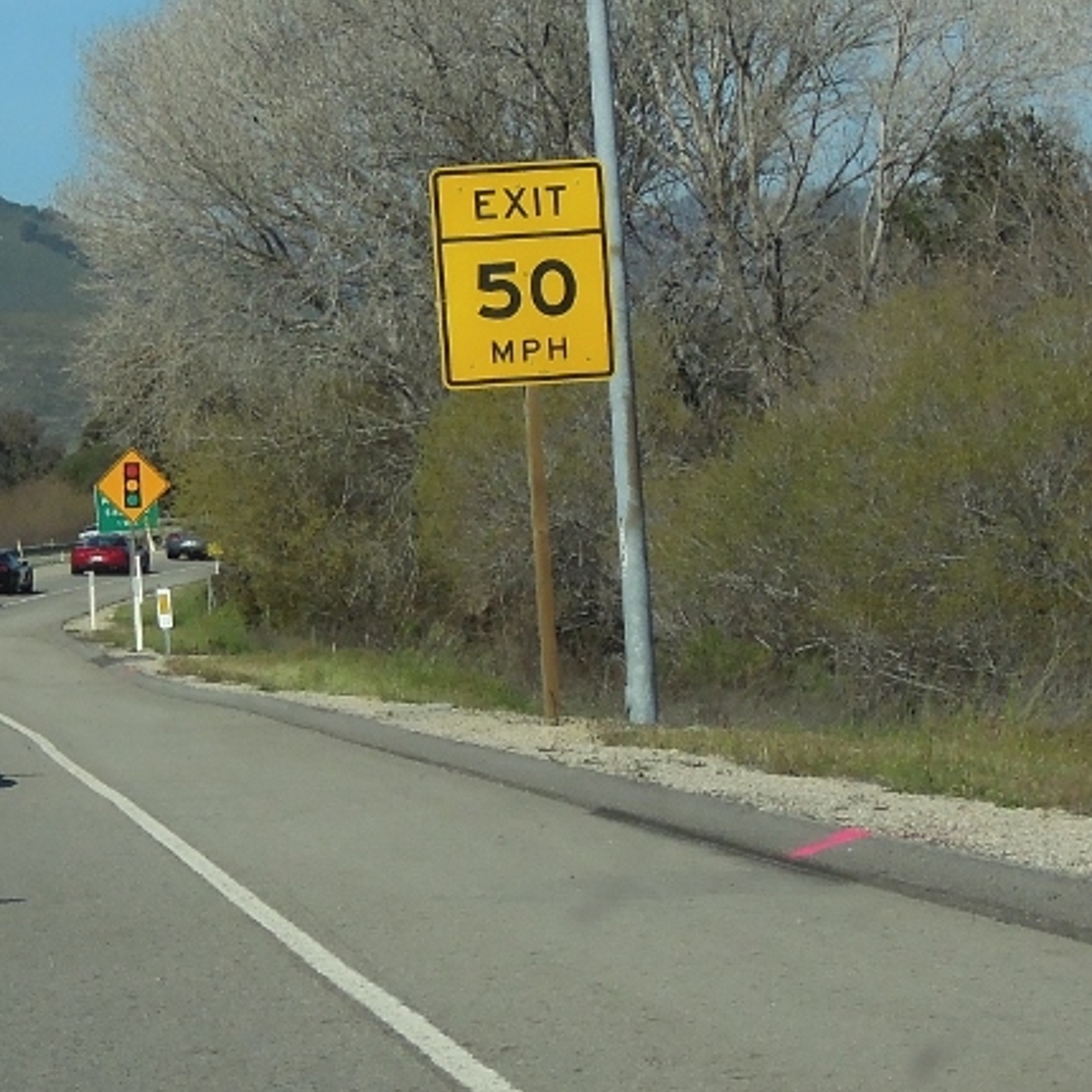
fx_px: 5818
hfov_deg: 10.6
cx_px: 33
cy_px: 488
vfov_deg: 10.7
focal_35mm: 163
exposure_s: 1/1250
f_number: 4.2
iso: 160
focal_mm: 11.1
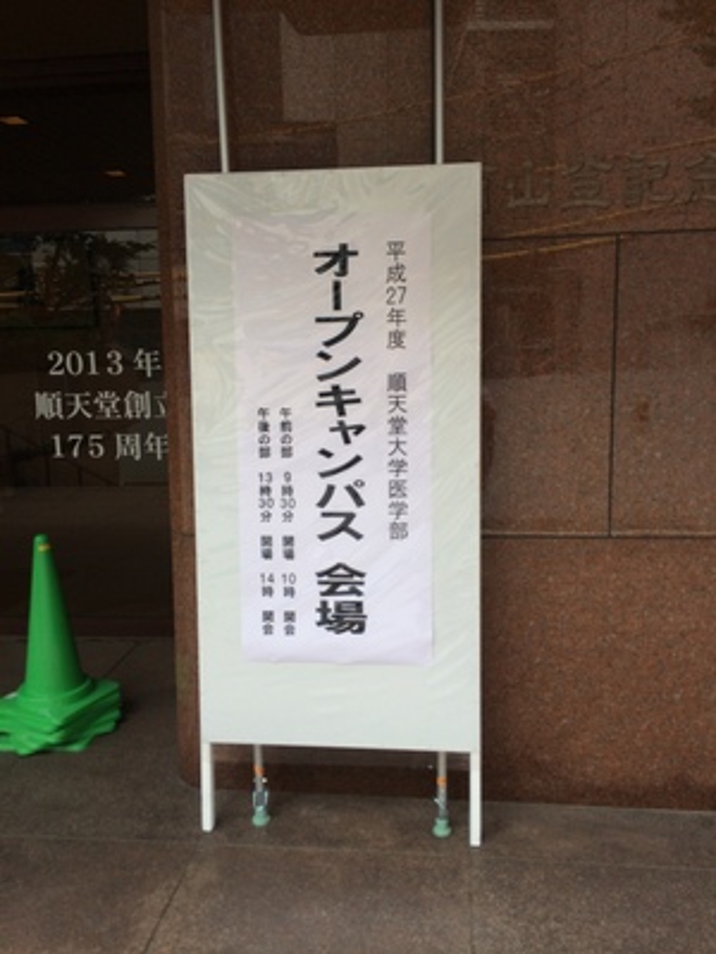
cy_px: 477
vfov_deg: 60.0
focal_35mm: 30
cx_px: 358
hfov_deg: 46.8
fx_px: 827
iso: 32
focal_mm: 4.12
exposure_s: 1/270
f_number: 2.2
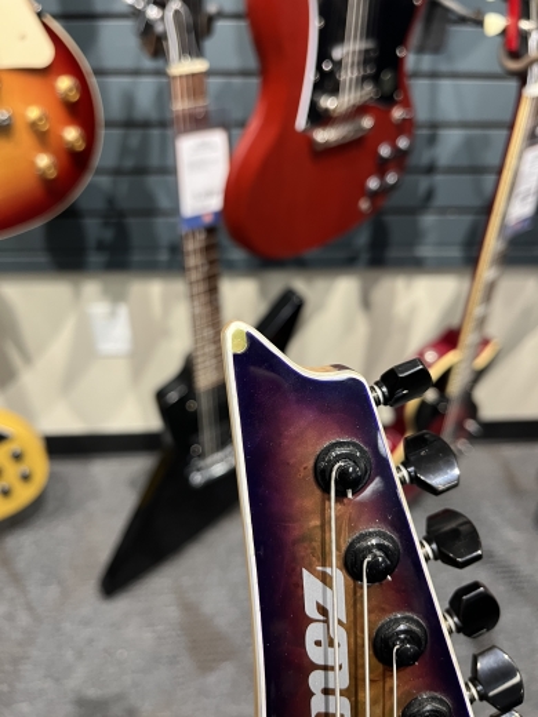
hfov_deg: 53.1
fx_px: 539
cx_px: 269
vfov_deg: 67.3
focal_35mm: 26
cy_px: 358
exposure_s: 1/60
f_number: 1.6
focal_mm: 5.1
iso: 200
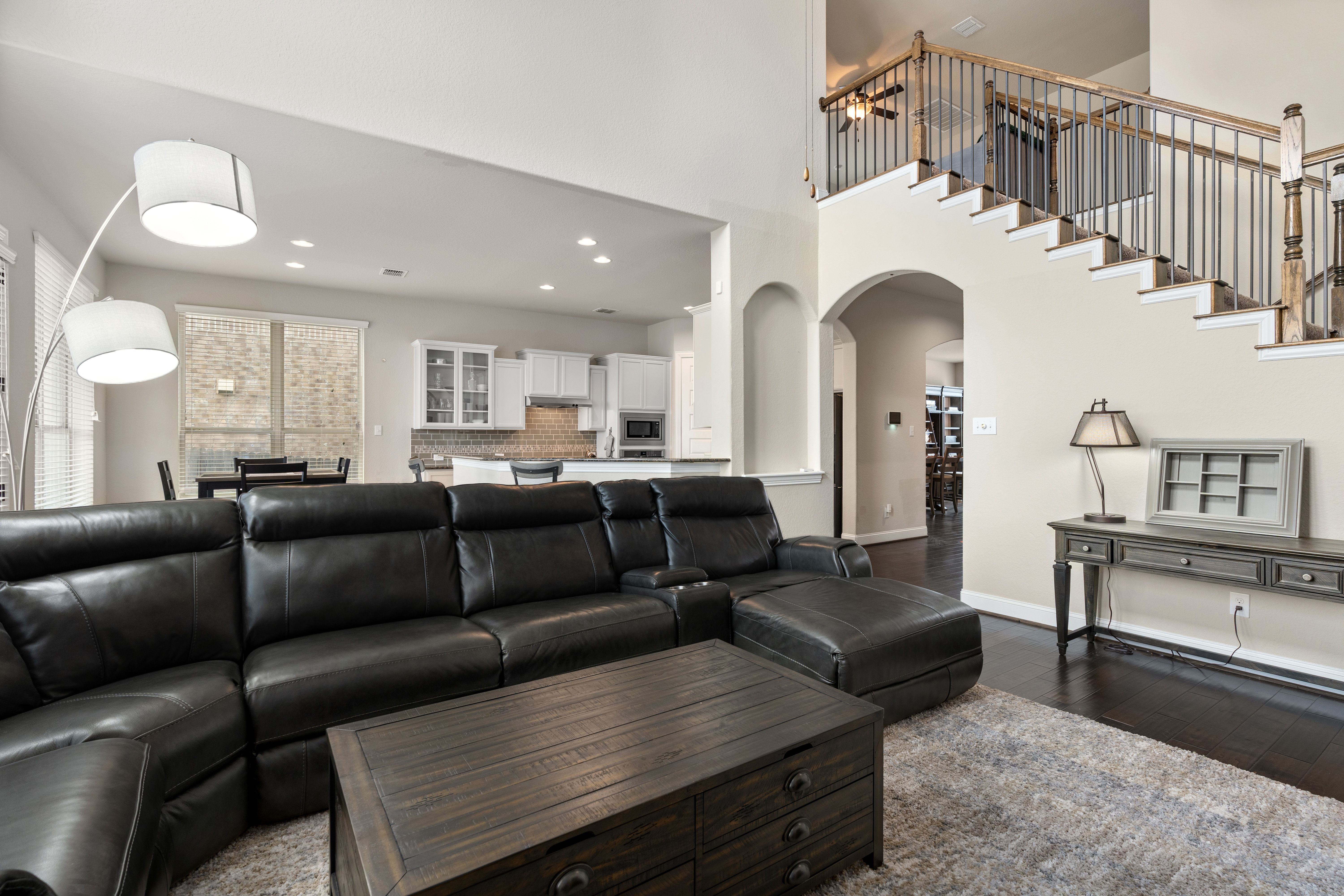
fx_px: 597
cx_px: 672
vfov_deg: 73.7
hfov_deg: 96.7
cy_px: 448
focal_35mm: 16
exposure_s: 1/8
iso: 320
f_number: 7.1
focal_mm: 16
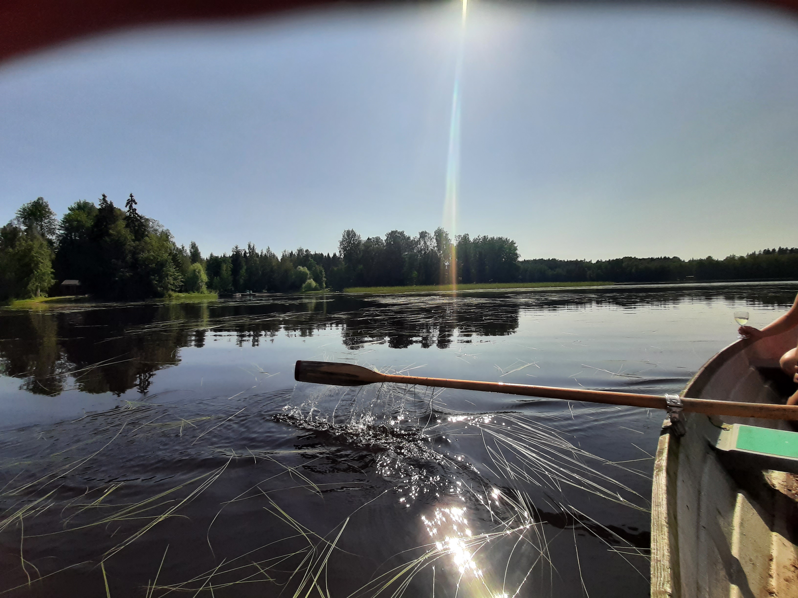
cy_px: 299
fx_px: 300
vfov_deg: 89.9
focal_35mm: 13
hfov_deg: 106.2
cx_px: 399
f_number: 2.2
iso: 40
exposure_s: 1/2646
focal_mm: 1.42
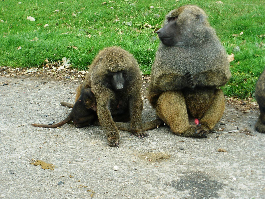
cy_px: 100
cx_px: 132
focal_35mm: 81
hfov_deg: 24.1
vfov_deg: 18.2
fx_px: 620
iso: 100
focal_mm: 14.2
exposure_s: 1/100
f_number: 4.8
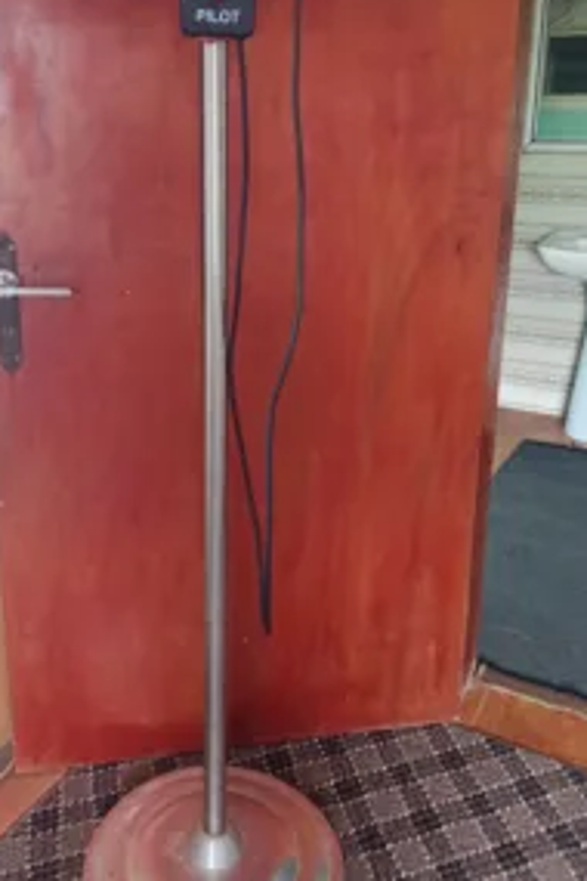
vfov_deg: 54.1
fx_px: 856
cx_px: 247
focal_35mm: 35
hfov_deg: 37.8
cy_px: 362
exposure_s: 1/25
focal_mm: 5.24
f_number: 1.7
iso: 2109
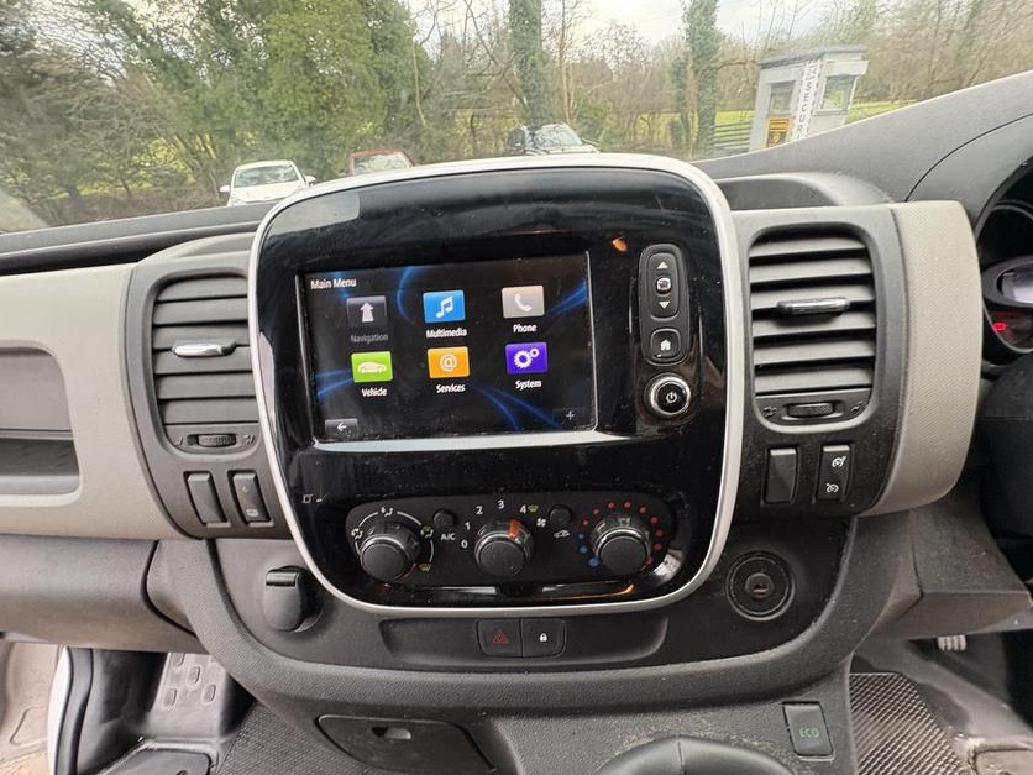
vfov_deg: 81.7
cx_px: 552
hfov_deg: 98.0
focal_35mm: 15
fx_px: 448
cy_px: 405
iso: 250
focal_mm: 2.22
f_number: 2.2
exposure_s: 1/60
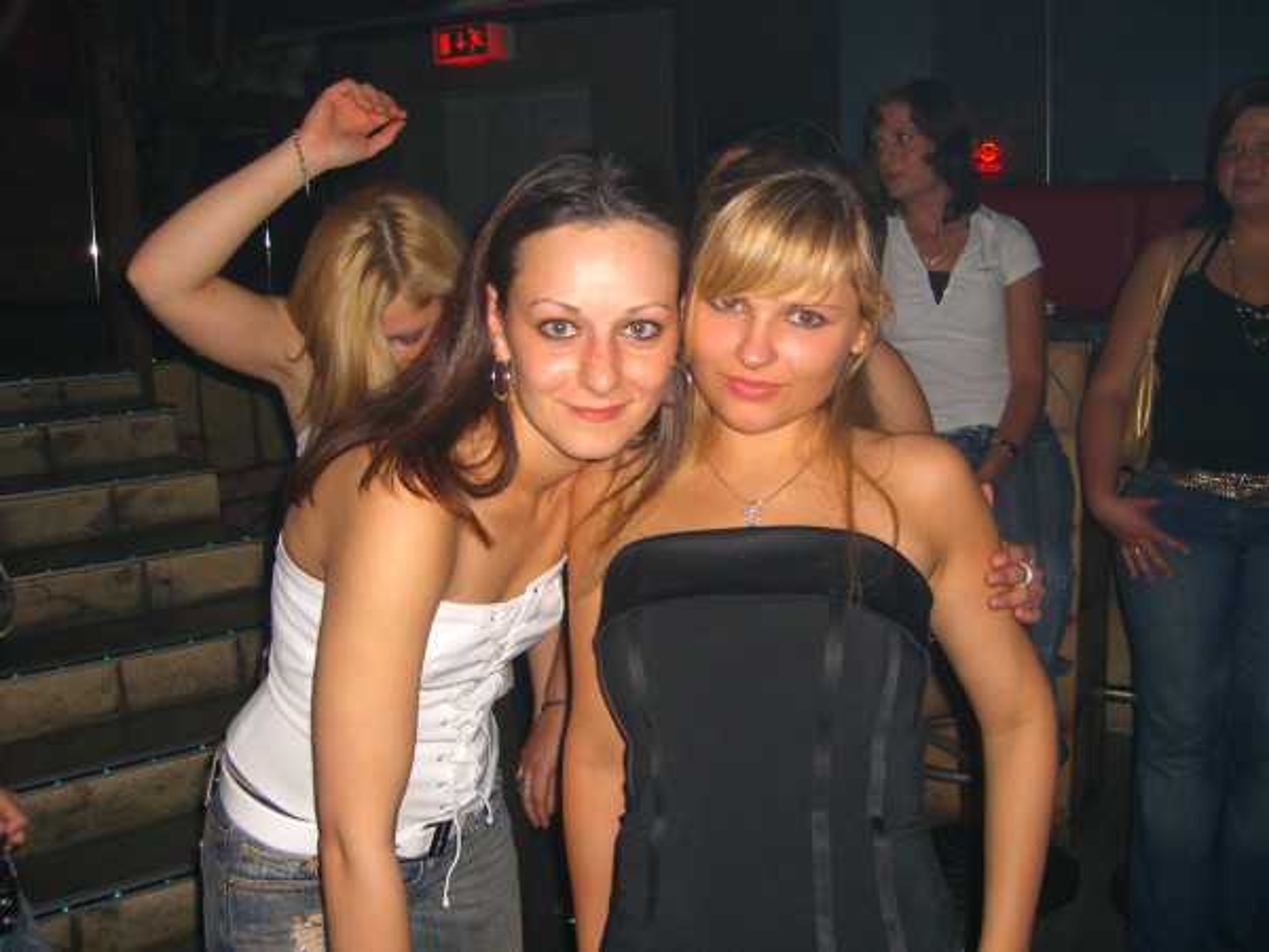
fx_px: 1393
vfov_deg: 37.7
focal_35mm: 38
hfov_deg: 49.0
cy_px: 476
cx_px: 634
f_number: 2.8
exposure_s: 1/60
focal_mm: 7.9
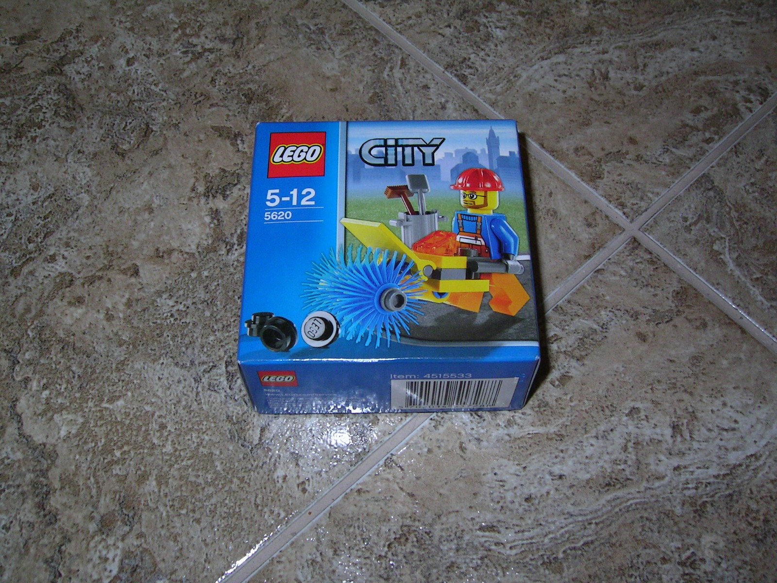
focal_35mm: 36
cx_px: 388
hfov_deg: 51.4
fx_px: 808
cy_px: 292
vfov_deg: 39.7
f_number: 4.8
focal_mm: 5.6
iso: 100
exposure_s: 1/30
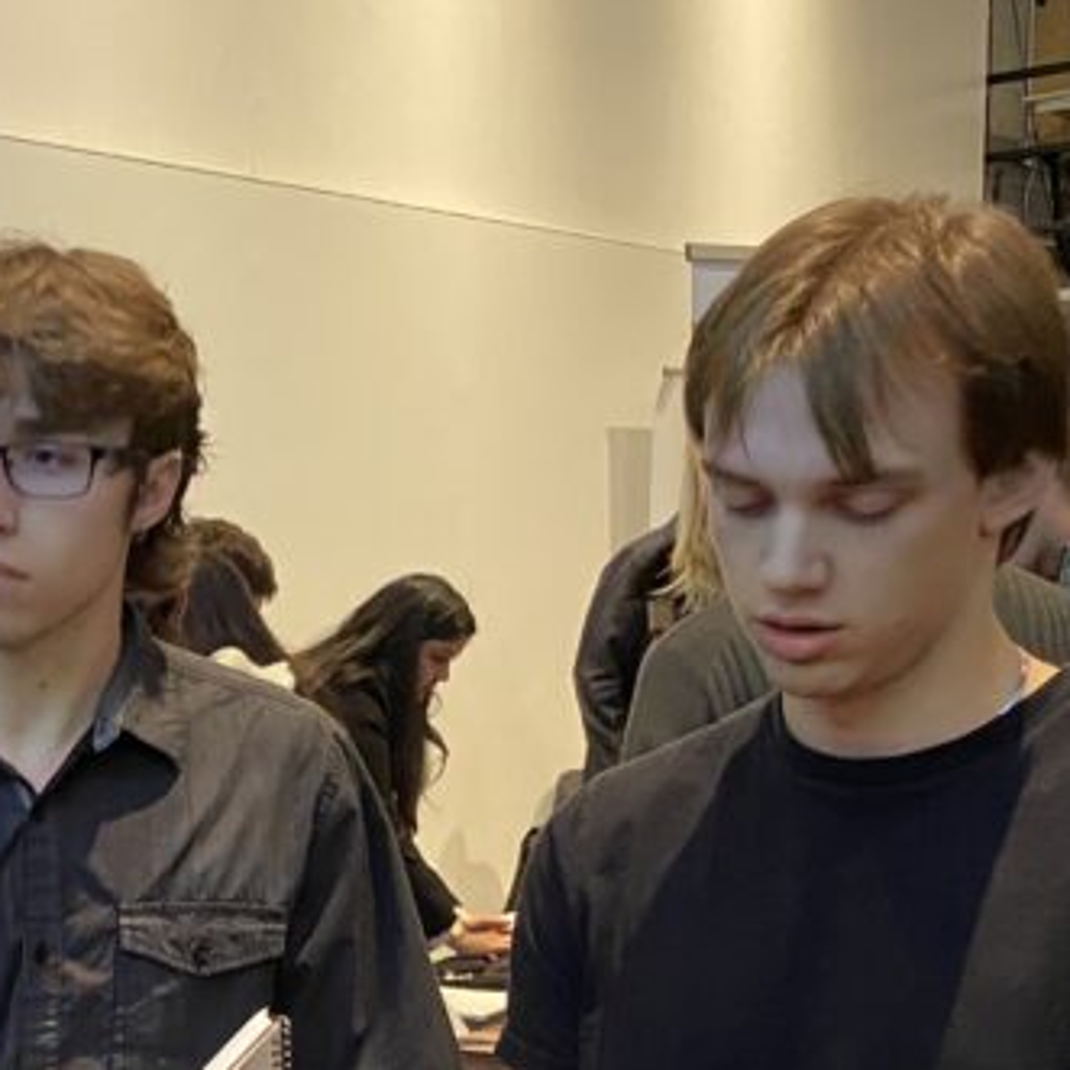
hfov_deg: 22.9
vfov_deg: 23.5
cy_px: 1028
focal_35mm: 71
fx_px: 2483
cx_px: -94
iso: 500
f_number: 1.8
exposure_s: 1/40
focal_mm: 4.25
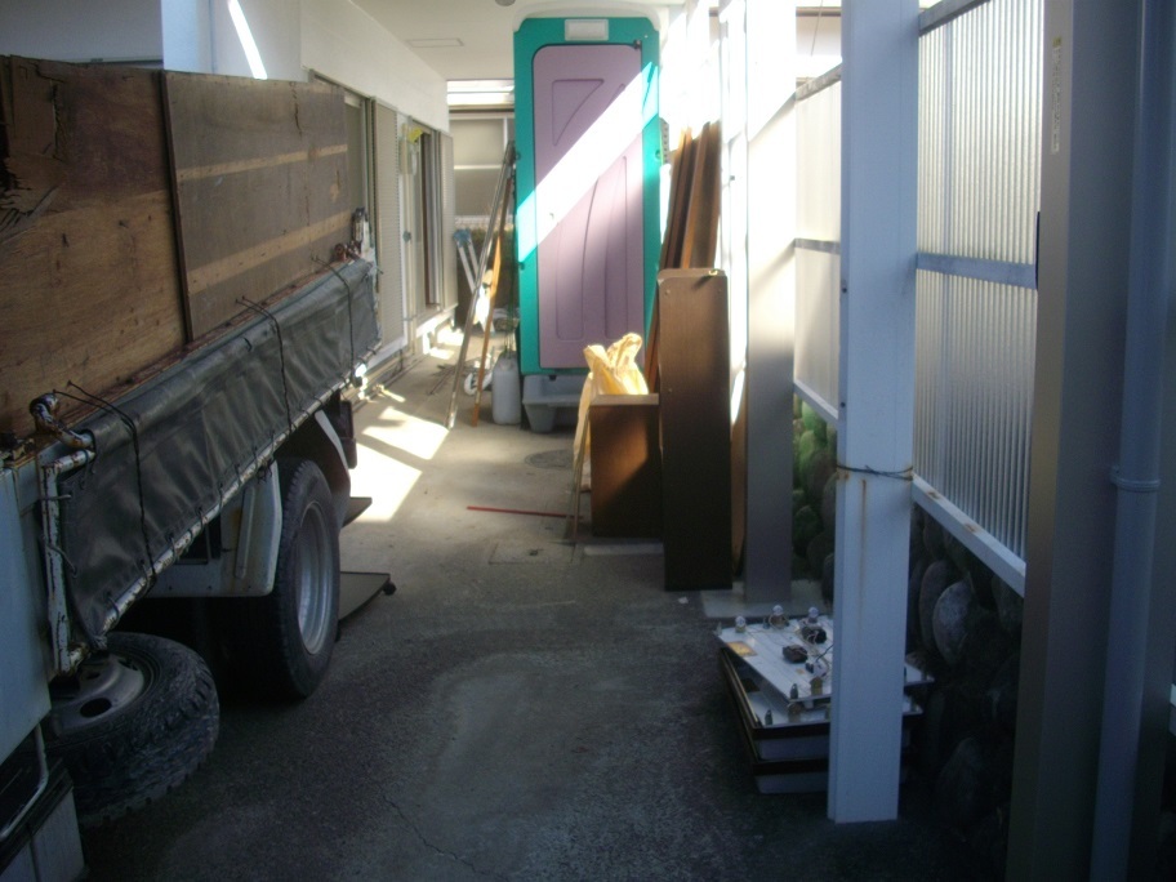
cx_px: 588
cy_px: 441
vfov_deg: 38.7
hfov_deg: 50.1
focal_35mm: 37
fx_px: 1257
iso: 100
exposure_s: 1/320
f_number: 2.8
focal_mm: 6.2
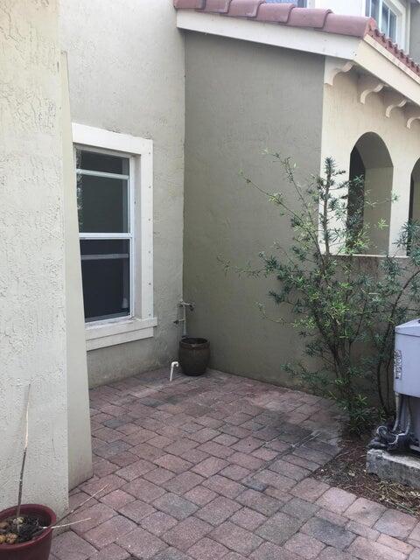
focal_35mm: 29
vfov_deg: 61.7
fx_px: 469
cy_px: 280
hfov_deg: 48.2
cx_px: 210
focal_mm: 4.15
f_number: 2.2
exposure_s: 1/120
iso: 25
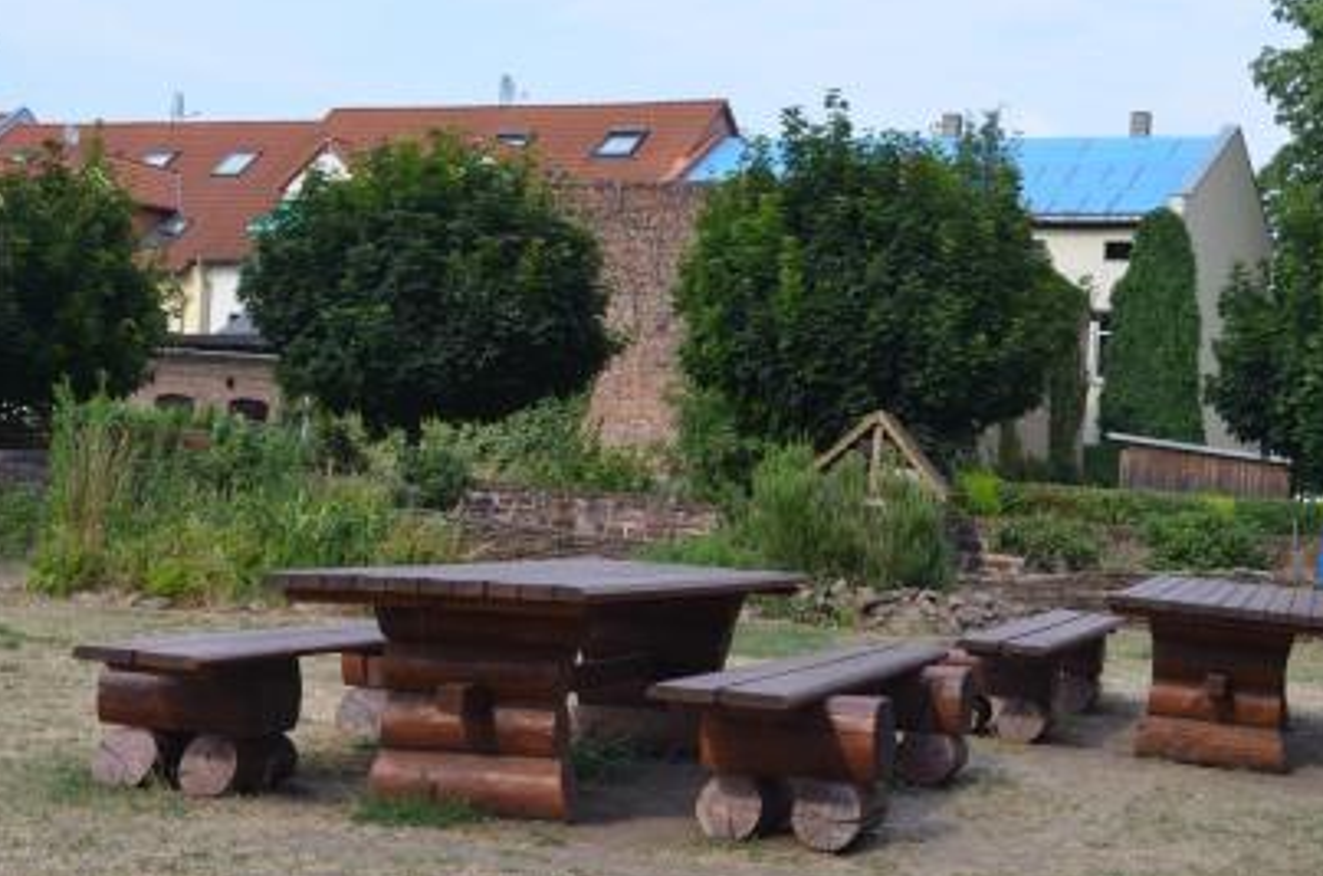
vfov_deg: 22.5
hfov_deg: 33.4
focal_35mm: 60
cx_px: 709
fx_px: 2201
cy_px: 464
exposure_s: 1/250
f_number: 8
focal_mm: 36
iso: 200
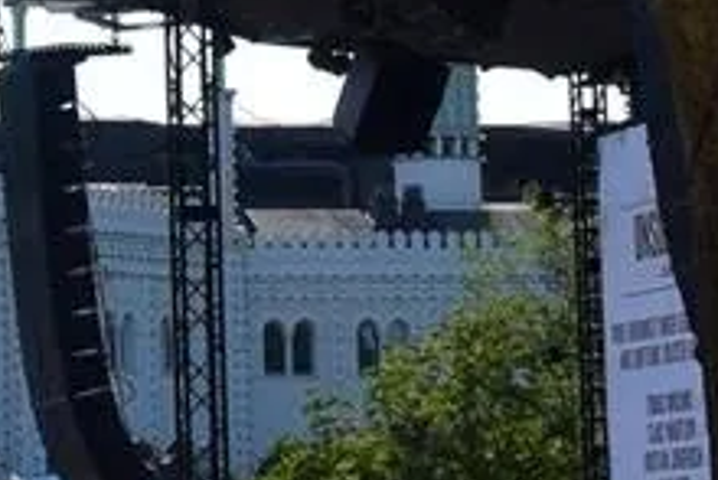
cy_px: -121
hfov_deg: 8.5
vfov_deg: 5.8
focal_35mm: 235
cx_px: -493
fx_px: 4690
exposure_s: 1/500
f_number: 11
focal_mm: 32
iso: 200
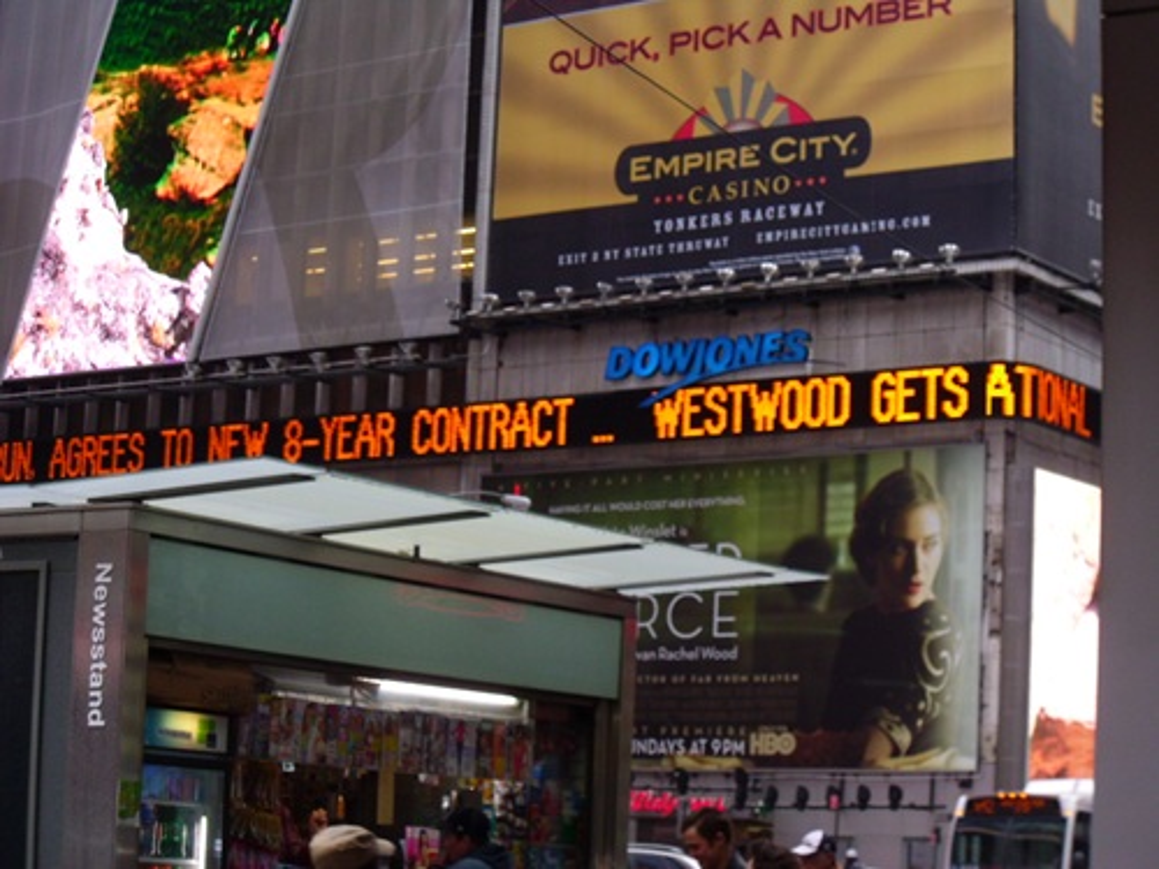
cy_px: 434
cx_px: 580
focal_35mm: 82
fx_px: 2745
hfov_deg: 23.8
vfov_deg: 18.0
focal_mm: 14.8
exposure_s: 1/60
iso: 200
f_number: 4.5
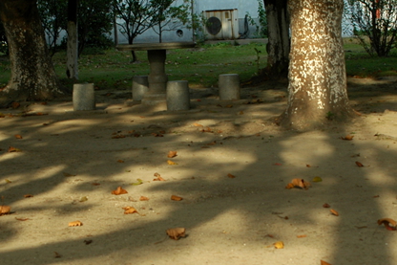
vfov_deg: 14.9
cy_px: 202
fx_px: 1003
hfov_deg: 22.4
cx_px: 207
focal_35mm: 91
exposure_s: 1/400
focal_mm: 28
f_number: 5.6
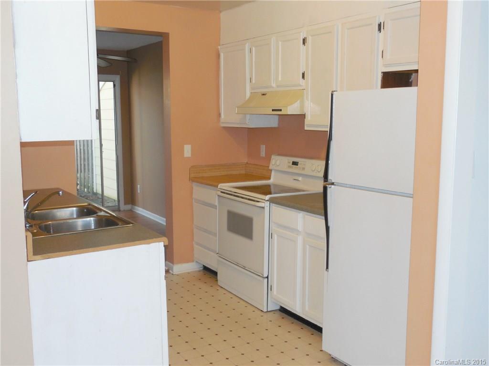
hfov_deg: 52.6
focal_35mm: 35
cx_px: 244
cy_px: 183
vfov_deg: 40.7
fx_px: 494
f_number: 3.7
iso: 200
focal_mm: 6.3
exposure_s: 1/30
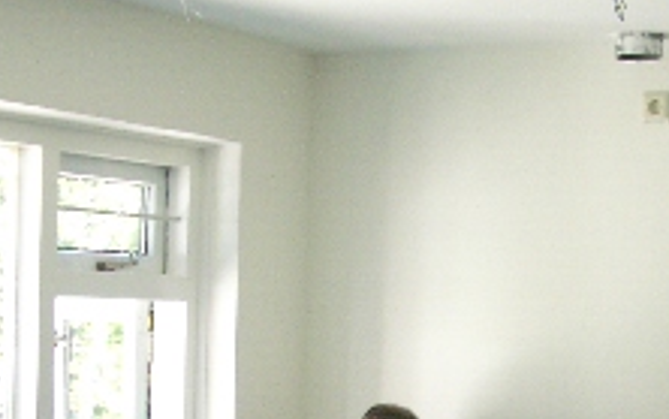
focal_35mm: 107
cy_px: 618
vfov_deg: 11.7
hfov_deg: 19.3
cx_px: 497
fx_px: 1952
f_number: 2.6
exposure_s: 1/80
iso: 100
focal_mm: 5.8
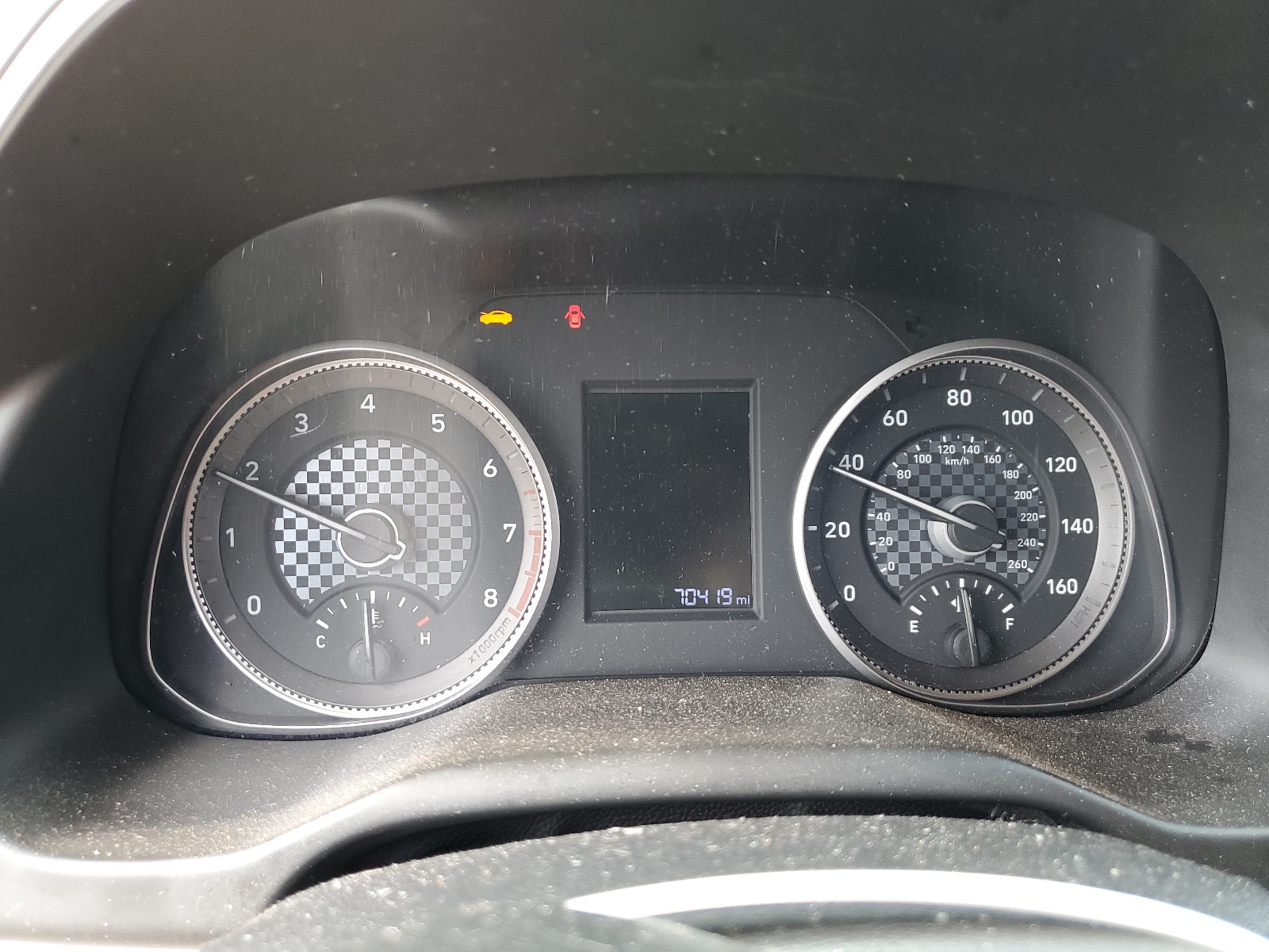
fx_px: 953
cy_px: 476
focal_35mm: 26
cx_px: 634
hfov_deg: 67.3
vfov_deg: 53.1
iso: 93
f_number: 1.5
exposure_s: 1/60.2
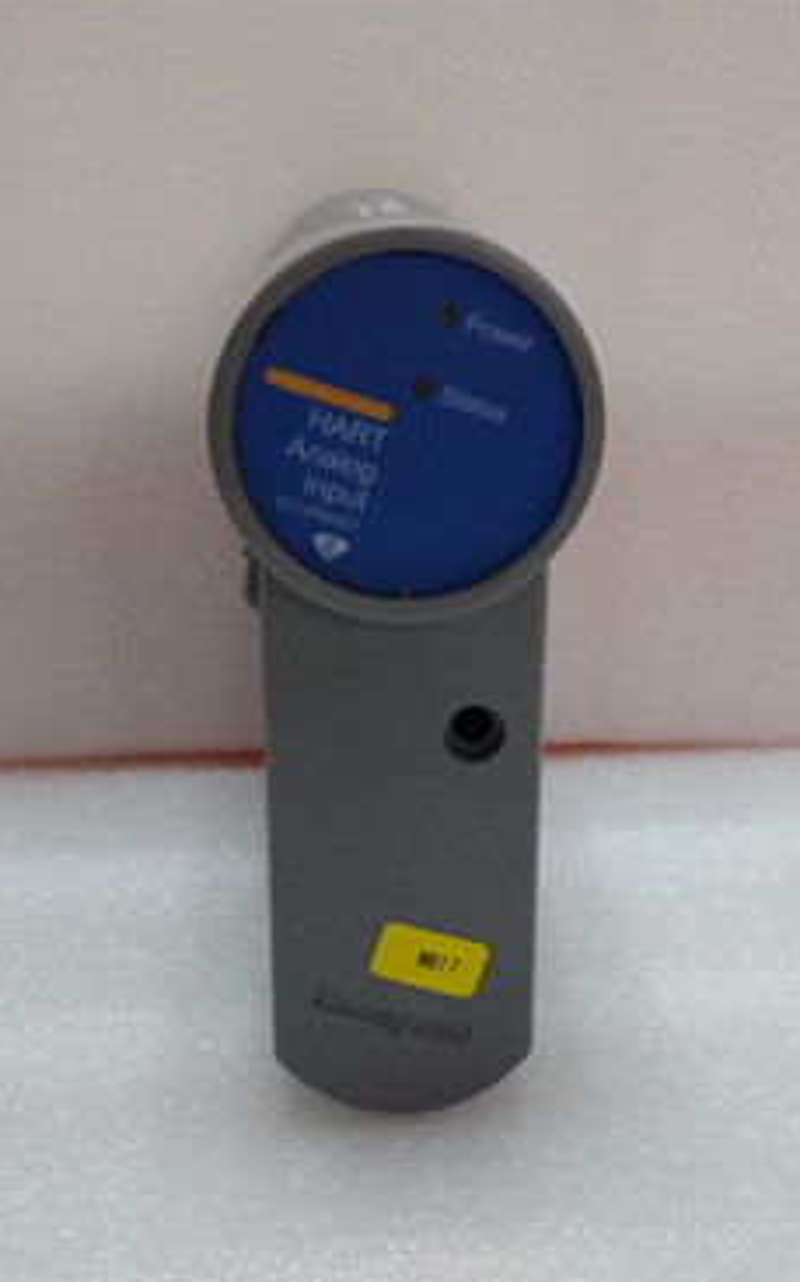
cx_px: 395
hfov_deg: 32.7
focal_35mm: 39
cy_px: 648
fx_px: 1362
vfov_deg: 50.4
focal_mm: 3.79
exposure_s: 1/33
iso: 759
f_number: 2
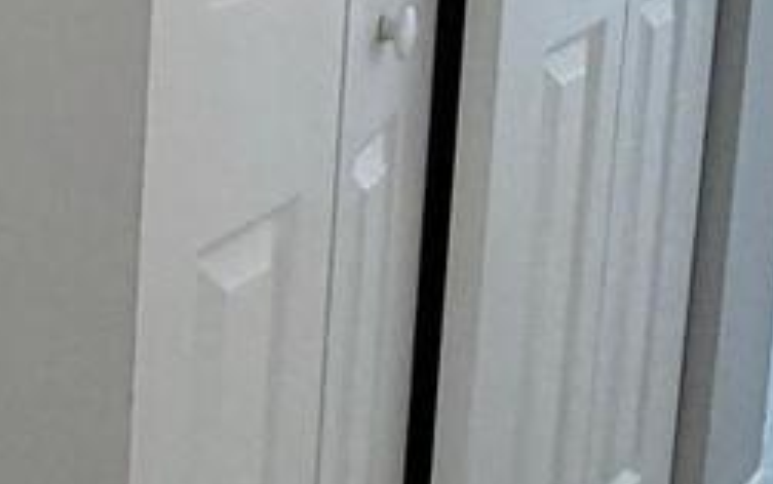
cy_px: -293
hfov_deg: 22.6
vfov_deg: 14.2
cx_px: -123
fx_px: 1791
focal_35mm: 85
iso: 200
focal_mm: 2.22
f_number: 2.2
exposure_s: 1/60
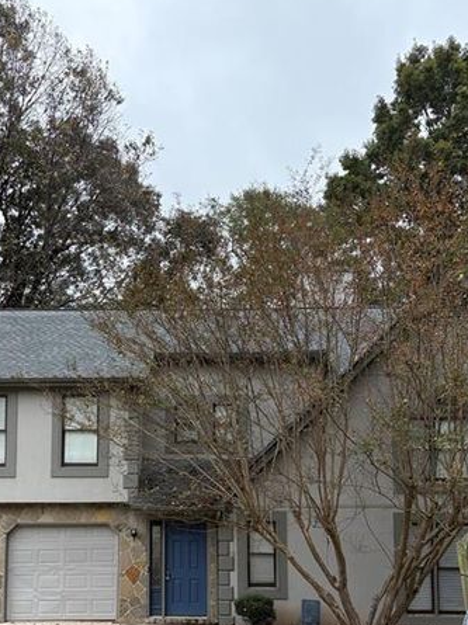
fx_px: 704
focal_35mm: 39
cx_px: 180
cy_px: 426
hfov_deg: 36.6
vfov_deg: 47.0
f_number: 1.6
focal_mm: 5.96
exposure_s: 1/363
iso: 64
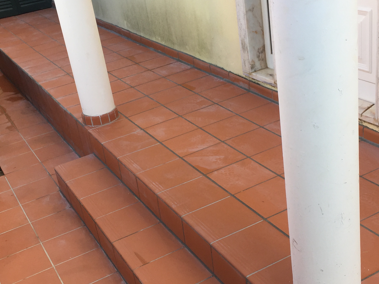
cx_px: 200
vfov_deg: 29.6
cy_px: 159
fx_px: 536
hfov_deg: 38.9
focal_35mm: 49
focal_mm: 4.15
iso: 32
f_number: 2.2
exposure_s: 1/377
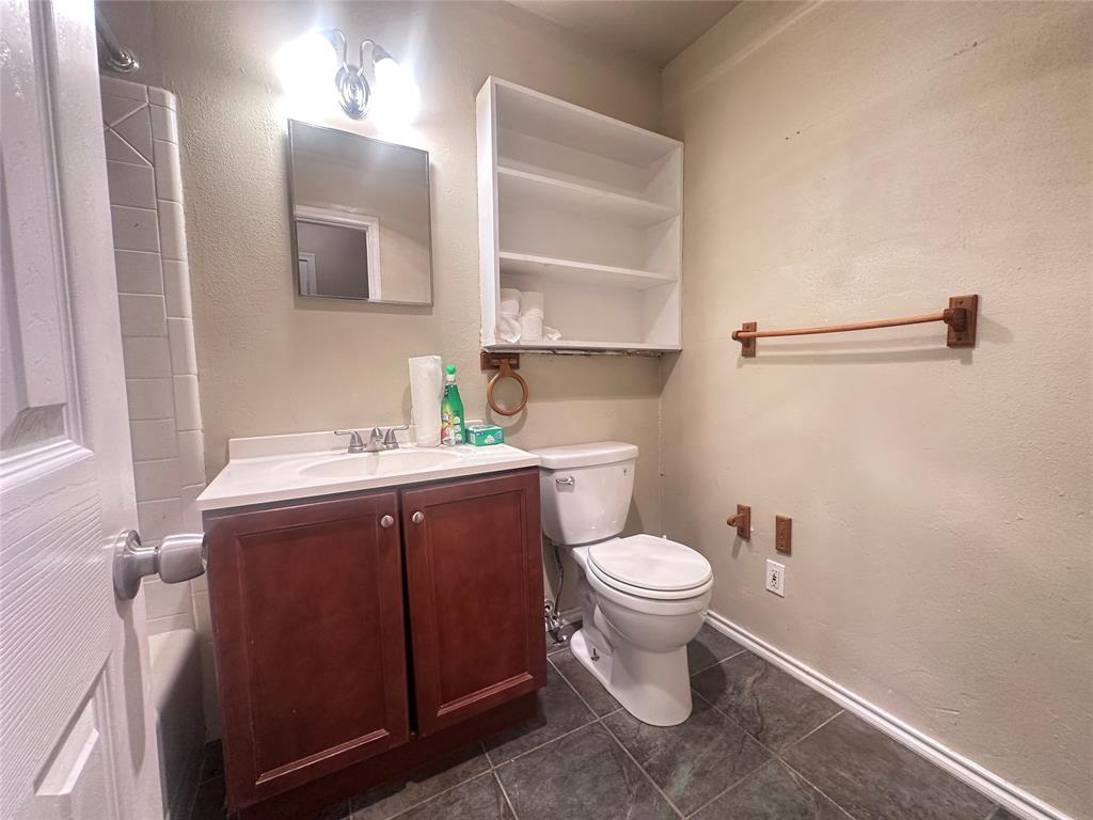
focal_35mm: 14
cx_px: 546
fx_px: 442
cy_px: 410
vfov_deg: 85.7
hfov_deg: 102.1
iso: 320
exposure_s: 1/60
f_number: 2.2
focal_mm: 2.22
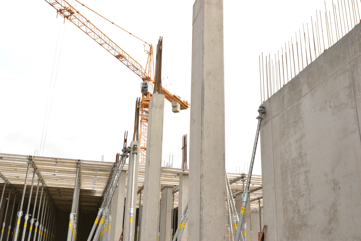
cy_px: 120
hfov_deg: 53.1
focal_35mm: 36
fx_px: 361
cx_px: 180
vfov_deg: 36.9
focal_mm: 24
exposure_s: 1/200
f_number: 5
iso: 100
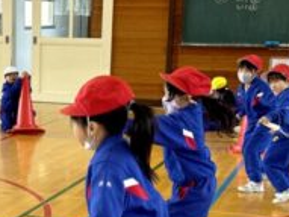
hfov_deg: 20.7
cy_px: 203
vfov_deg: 15.6
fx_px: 776
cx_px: 29
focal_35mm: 93
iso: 50
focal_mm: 6.76
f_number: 1.78
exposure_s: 1/60
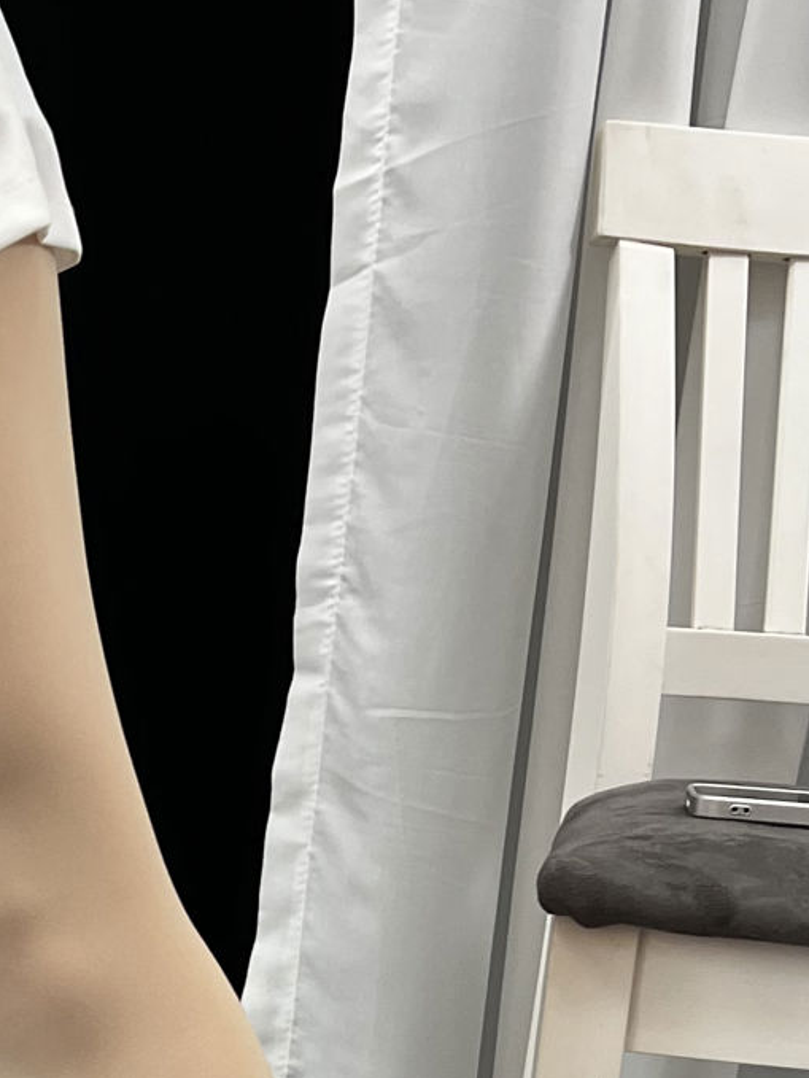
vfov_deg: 20.5
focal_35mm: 92
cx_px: -251
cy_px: 1138
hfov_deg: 15.3
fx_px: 2865
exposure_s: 1/114
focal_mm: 5.7
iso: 125
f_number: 1.5
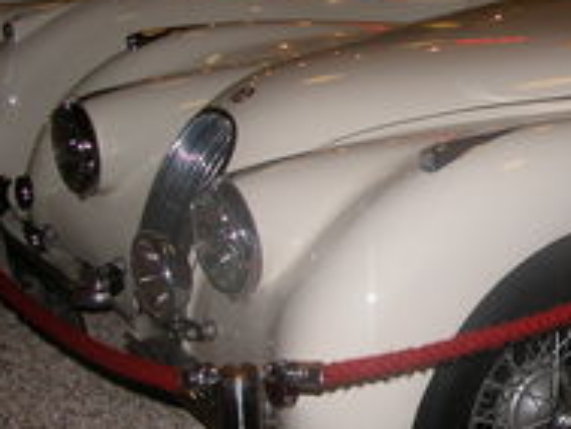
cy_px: 190
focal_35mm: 74
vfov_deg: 19.9
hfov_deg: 25.0
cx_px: 577
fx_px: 1221
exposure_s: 1/60
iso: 100
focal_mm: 8.9
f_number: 2.8
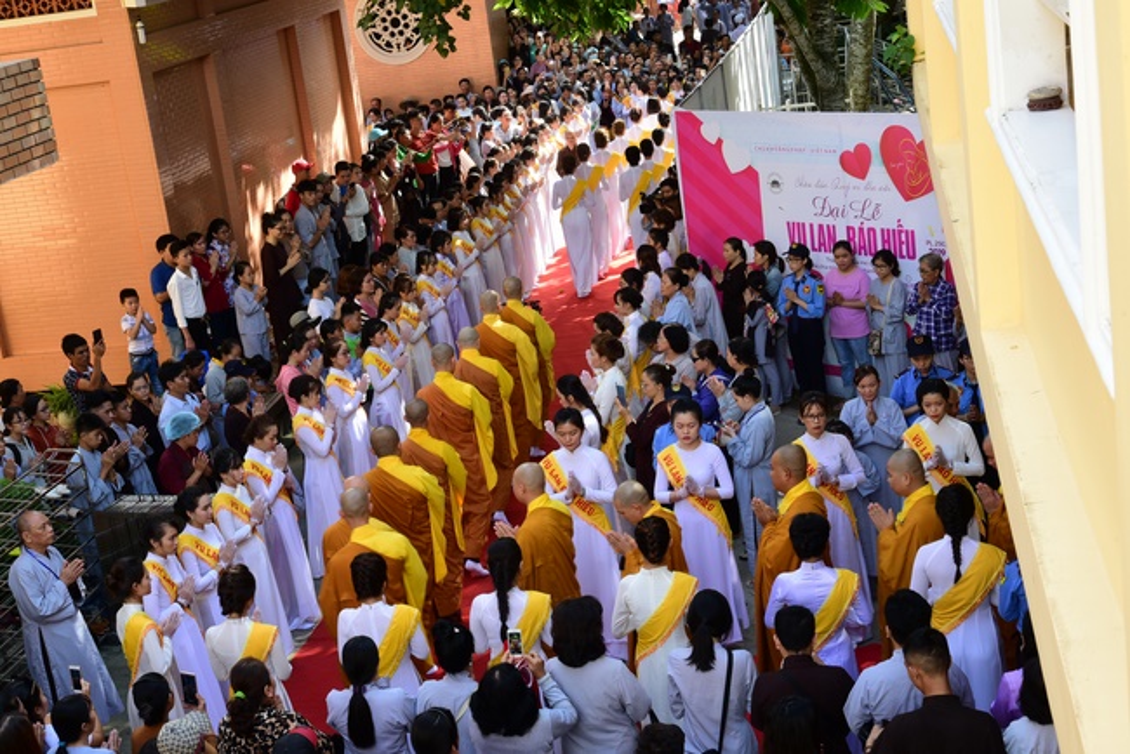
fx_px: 1727
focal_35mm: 55
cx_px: 565
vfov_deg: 24.6
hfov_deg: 36.2
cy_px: 377
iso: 500
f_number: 14
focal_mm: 55
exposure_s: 1/30
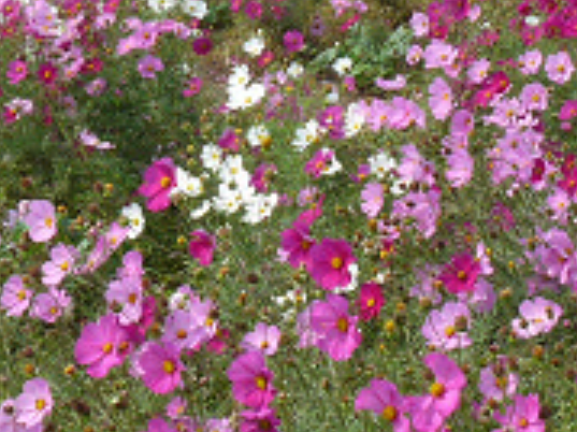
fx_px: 2665
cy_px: 153
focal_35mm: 160
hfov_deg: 12.3
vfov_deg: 9.3
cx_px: 405
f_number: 5.6
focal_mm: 8.7
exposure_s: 1/320
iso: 100
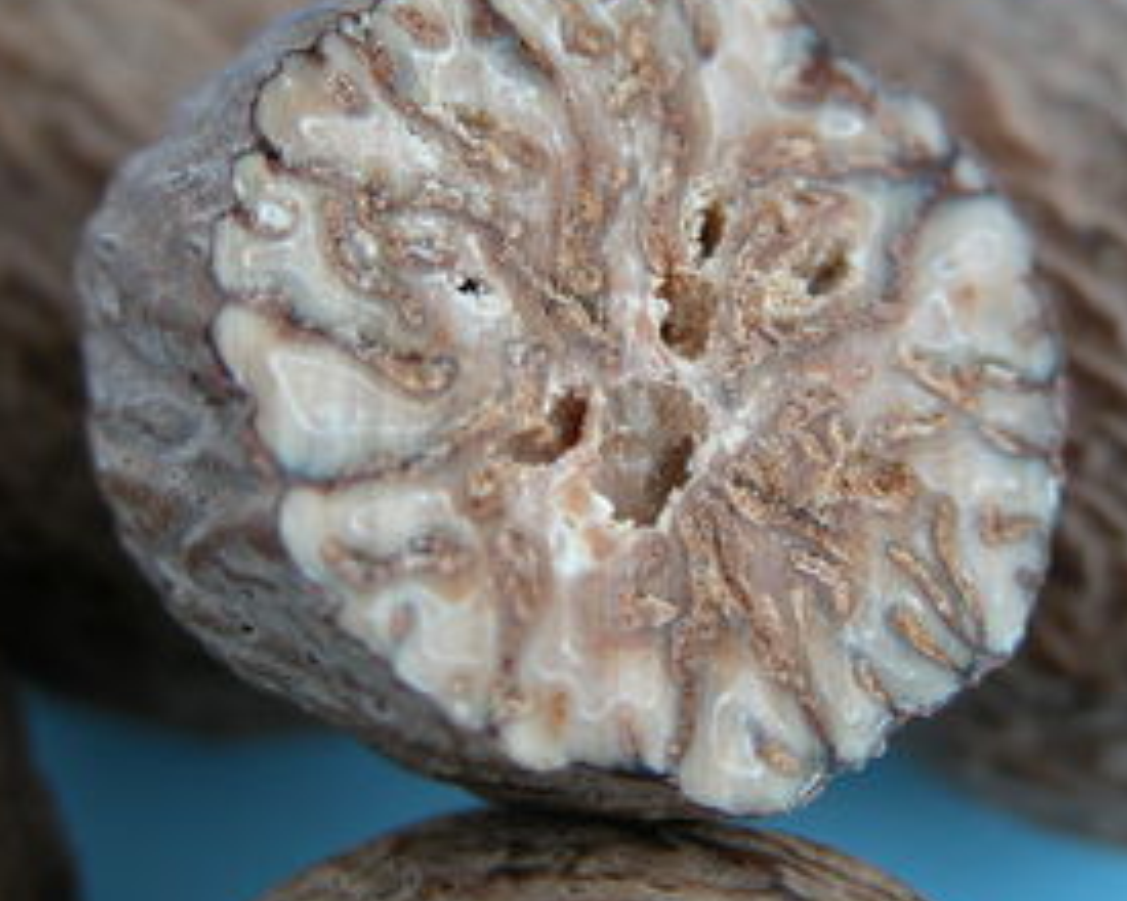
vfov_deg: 8.1
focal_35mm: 190
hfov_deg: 10.2
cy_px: 356
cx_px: 652
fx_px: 6337
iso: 100
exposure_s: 1/17.5
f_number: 3.8
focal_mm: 34.7
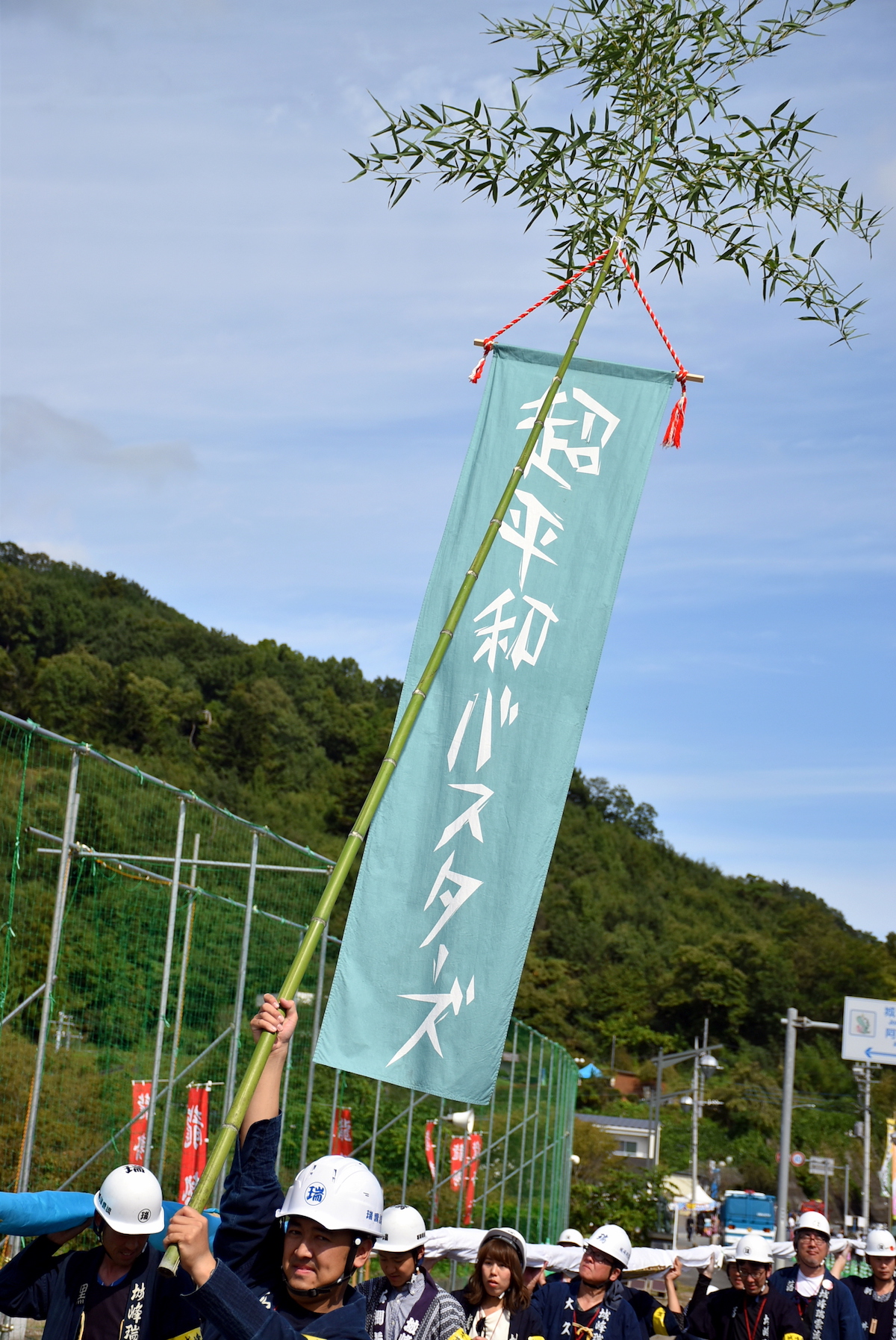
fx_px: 2515
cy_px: 670
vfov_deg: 29.8
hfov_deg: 20.2
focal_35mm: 68
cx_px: 448
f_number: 4.5
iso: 200
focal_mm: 45
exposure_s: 1/1600
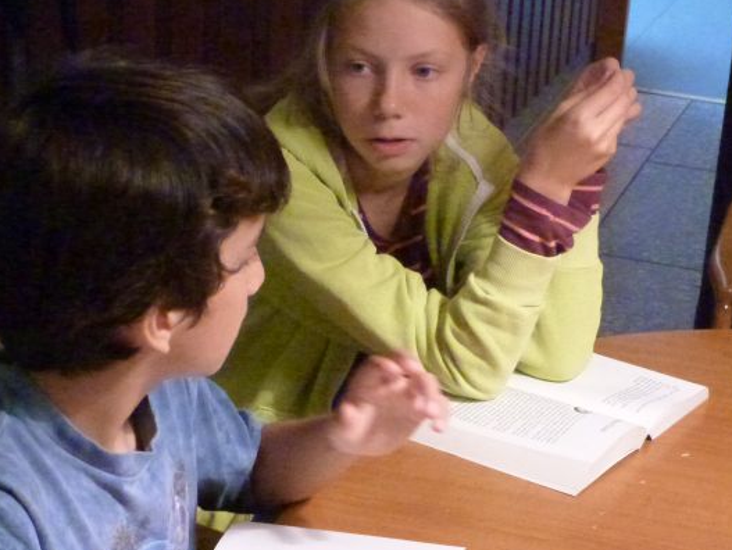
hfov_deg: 21.5
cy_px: 365
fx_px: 1926
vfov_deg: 16.2
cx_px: 350
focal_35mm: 91
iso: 1600
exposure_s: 1/100
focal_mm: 10.8
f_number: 3.2
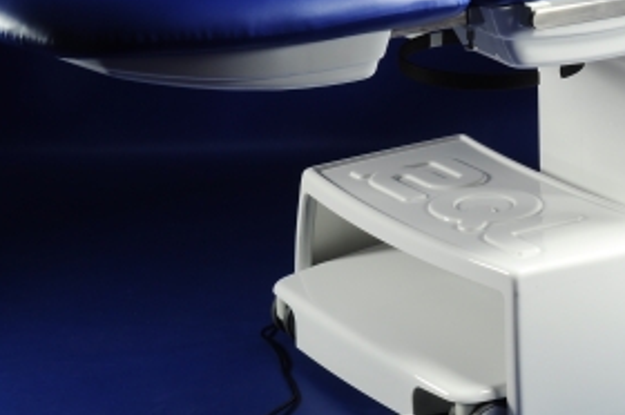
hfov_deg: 16.6
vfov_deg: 11.2
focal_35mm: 122
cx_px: 551
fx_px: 2116
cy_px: 182
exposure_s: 3
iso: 100
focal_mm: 38
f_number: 20
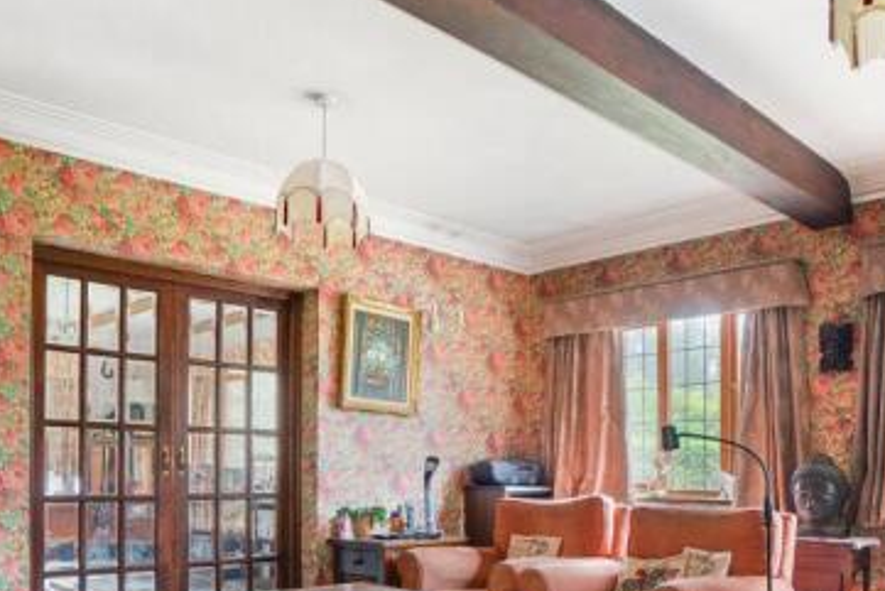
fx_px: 713
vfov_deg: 43.3
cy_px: 457
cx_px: 504
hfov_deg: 63.4
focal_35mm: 29
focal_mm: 16
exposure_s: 3.2
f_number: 10
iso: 640
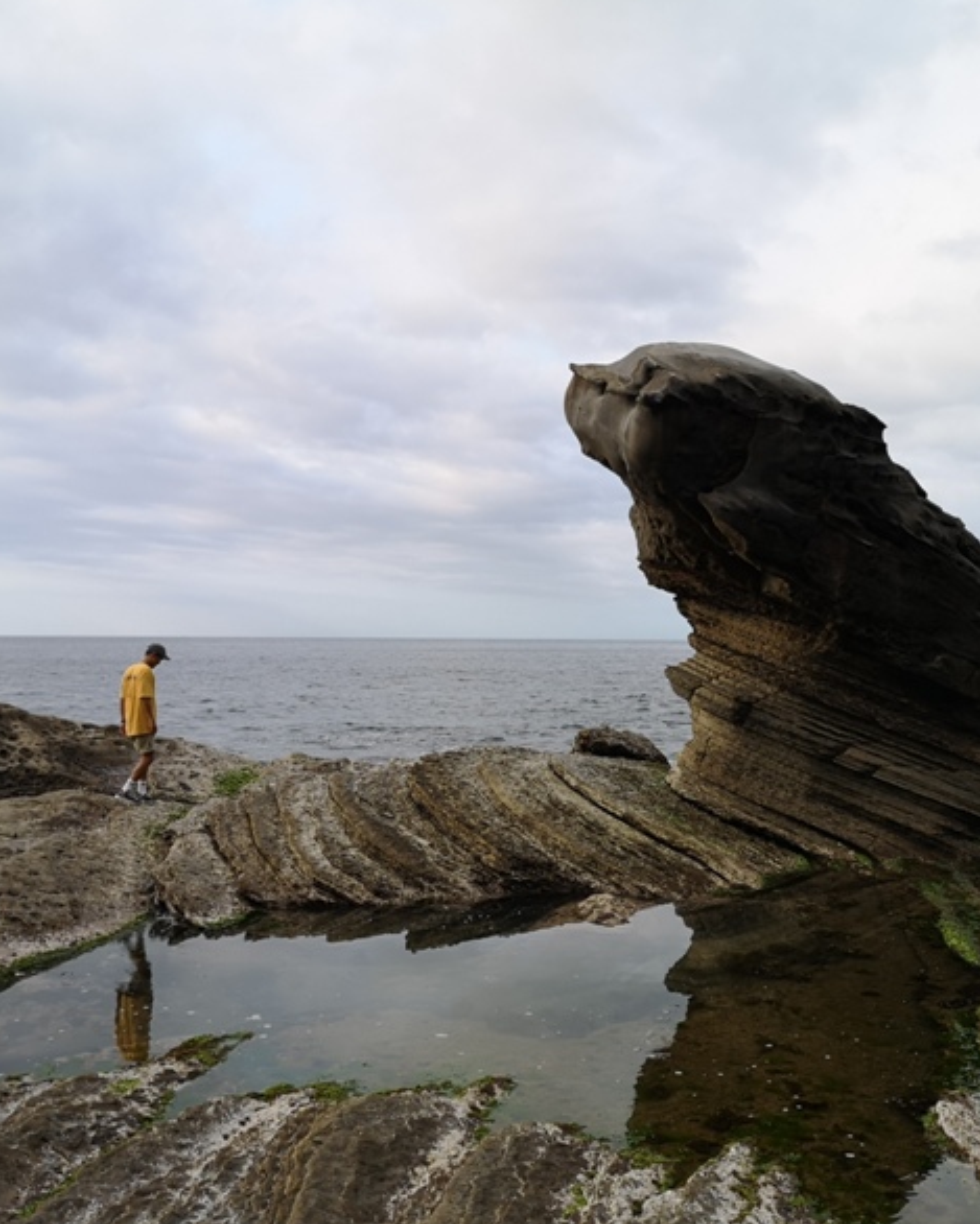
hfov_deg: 41.2
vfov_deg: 50.3
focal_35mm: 36
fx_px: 1305
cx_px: 495
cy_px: 612
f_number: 1.8
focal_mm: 3.95
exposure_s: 1/1305
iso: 50
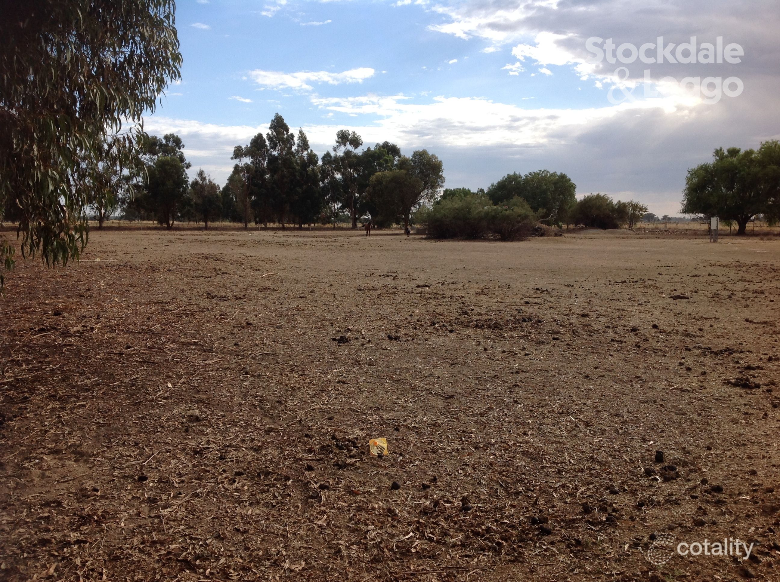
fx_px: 787
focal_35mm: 35
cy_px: 291
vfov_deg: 40.6
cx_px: 390
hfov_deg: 52.7
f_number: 2.4
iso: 50
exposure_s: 1/1314
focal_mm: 4.28
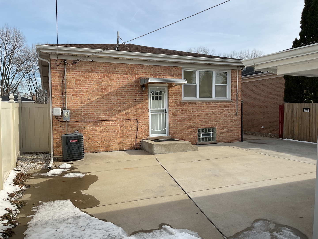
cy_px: 120
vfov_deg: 48.2
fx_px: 266
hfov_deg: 61.7
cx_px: 159
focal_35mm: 29
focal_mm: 3
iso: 16
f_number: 1.8
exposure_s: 1/1786
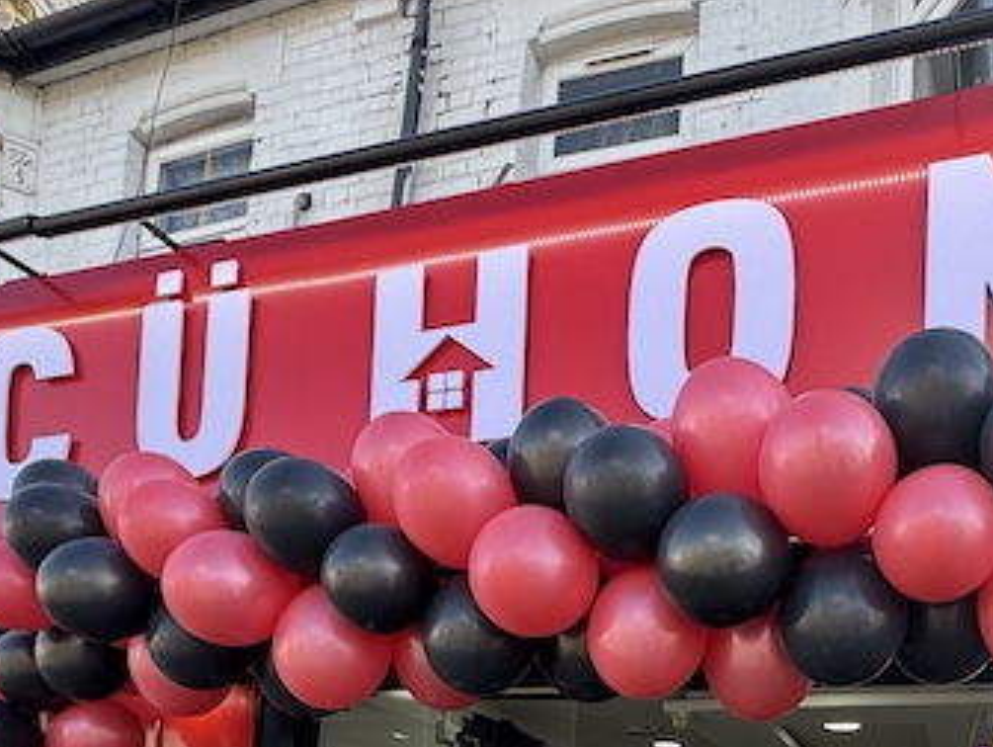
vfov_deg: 35.9
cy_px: 843
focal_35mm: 33
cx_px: 703
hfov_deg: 53.6
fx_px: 948
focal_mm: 2.22
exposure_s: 1/167
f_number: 2.2
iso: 40
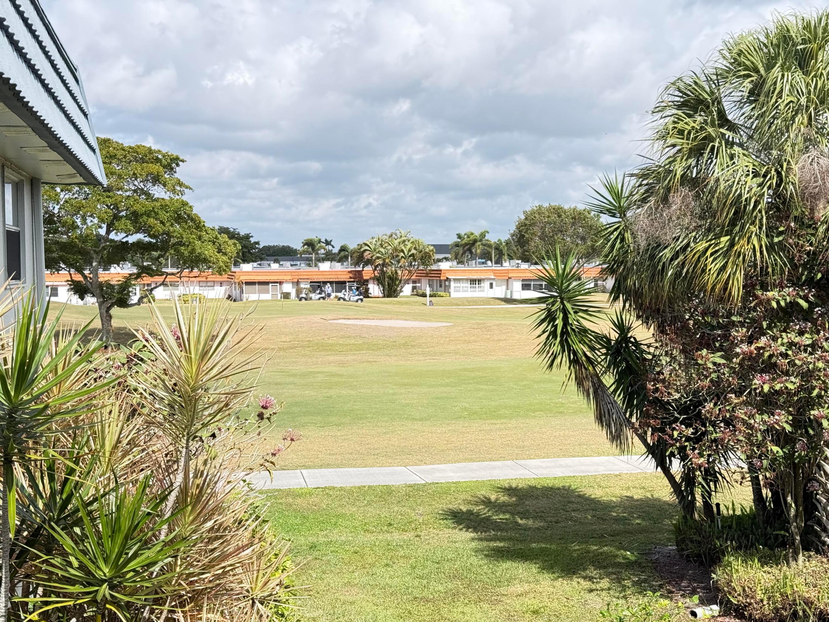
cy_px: 311
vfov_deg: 30.3
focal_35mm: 48
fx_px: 1150
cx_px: 414
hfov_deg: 39.7
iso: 80
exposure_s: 1/2208
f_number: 1.78
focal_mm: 6.76
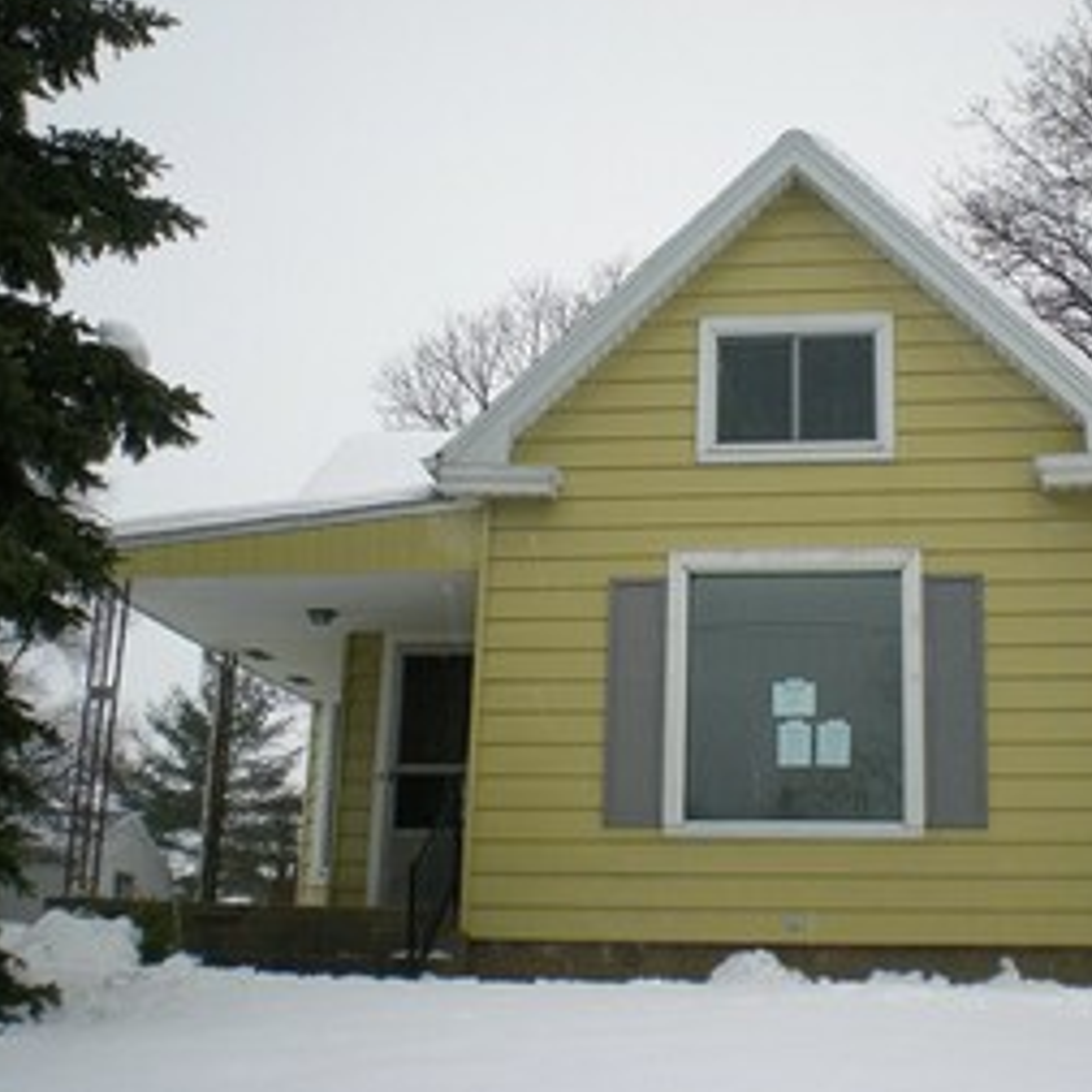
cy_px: 544
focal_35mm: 46
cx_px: 699
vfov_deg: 36.8
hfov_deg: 36.5
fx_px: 1642
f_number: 4.6
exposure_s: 1/304
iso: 77
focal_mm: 6.3
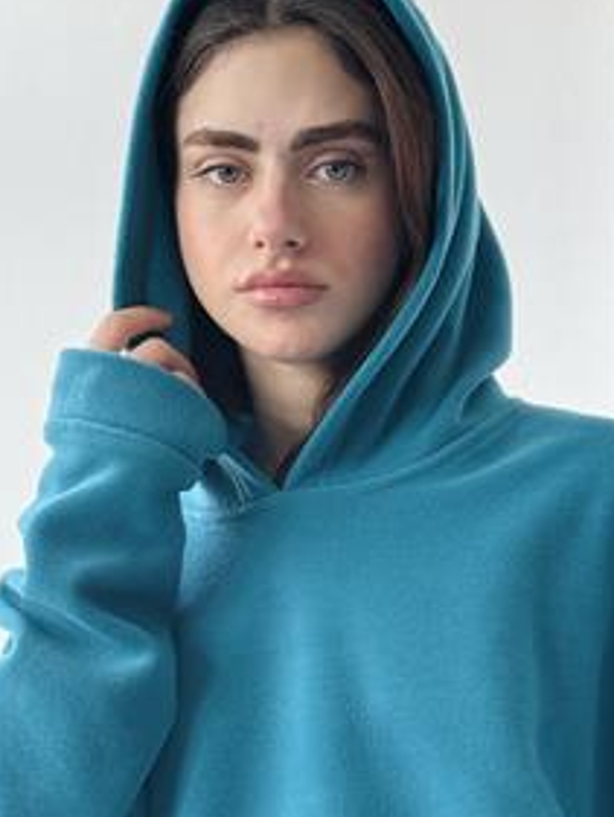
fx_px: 2151
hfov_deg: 16.2
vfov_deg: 21.4
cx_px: 416
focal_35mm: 91
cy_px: 568
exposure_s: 1/164
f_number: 1.78
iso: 80
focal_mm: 6.76
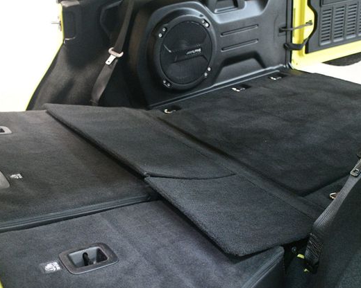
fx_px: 481
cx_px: 185
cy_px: 147
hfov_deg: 41.2
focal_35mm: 45
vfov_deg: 33.4
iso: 6400
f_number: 3.8
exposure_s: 1/60
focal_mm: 26
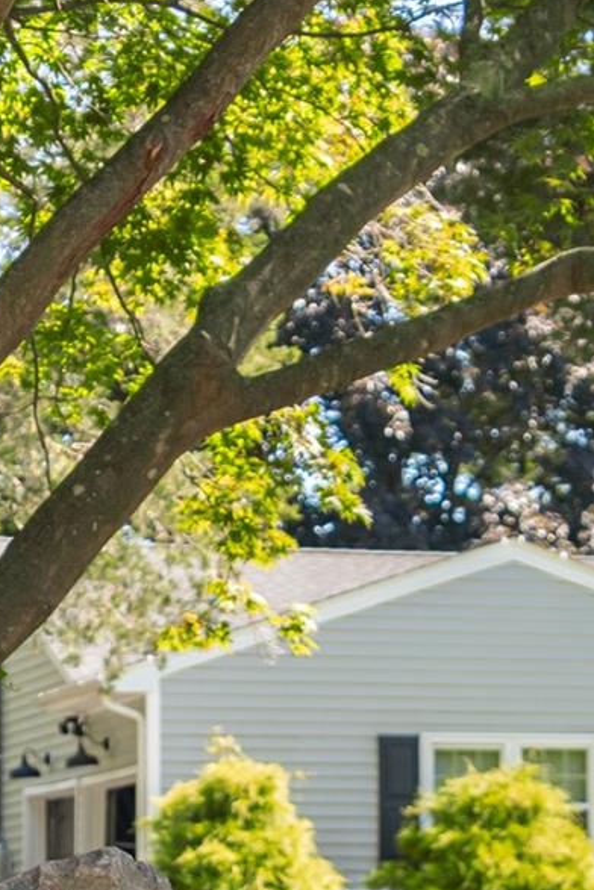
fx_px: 4479
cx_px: 571
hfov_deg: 7.6
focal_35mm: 181
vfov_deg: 11.2
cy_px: 916
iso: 400
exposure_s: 1/1250
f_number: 2.8
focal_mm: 35
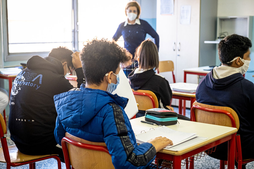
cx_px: 127
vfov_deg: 22.6
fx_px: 423
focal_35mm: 60
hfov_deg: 33.4
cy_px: 84
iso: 640
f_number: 2.8
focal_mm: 40.1
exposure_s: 1/100
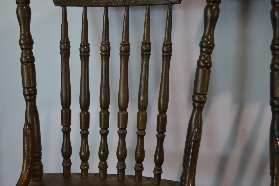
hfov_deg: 45.0
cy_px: 93
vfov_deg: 30.8
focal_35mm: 44
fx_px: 337
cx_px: 140
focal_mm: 29
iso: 400
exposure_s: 1/30
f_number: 4.5
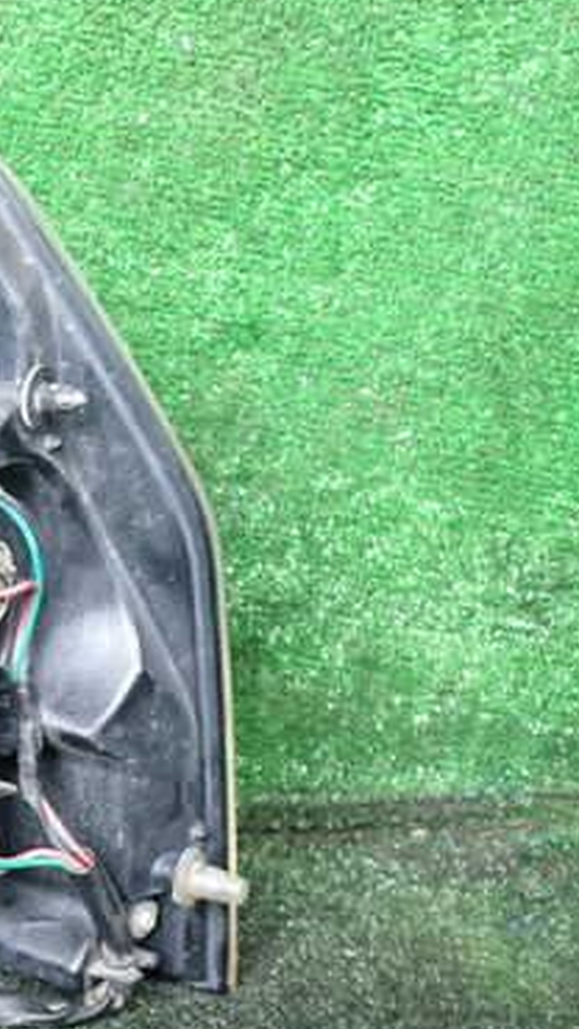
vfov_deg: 39.1
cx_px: -173
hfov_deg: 20.6
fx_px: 1447
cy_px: 584
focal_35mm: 53
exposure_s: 1/30
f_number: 2.3
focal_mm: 5.4
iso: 320
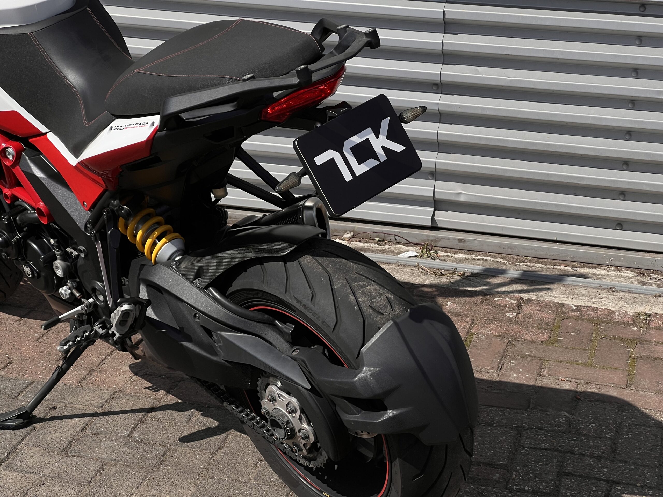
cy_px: 248
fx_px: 1475
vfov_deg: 19.1
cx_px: 332
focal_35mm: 77
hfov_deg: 25.3
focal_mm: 9
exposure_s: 1/1575
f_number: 2.8
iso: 32
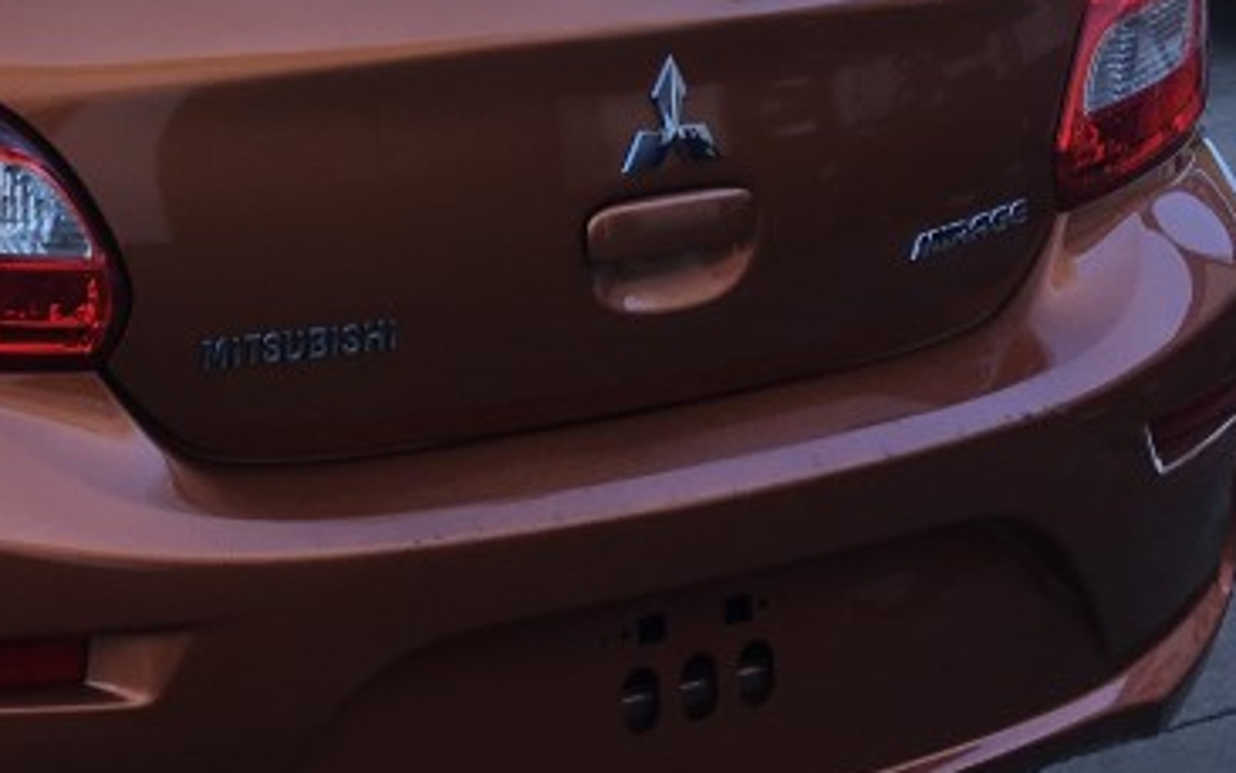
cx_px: 24
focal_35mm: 86
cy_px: 297
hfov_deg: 23.2
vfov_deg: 15.2
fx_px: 2898
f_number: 2.2
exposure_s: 1/353
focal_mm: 4.15
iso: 25
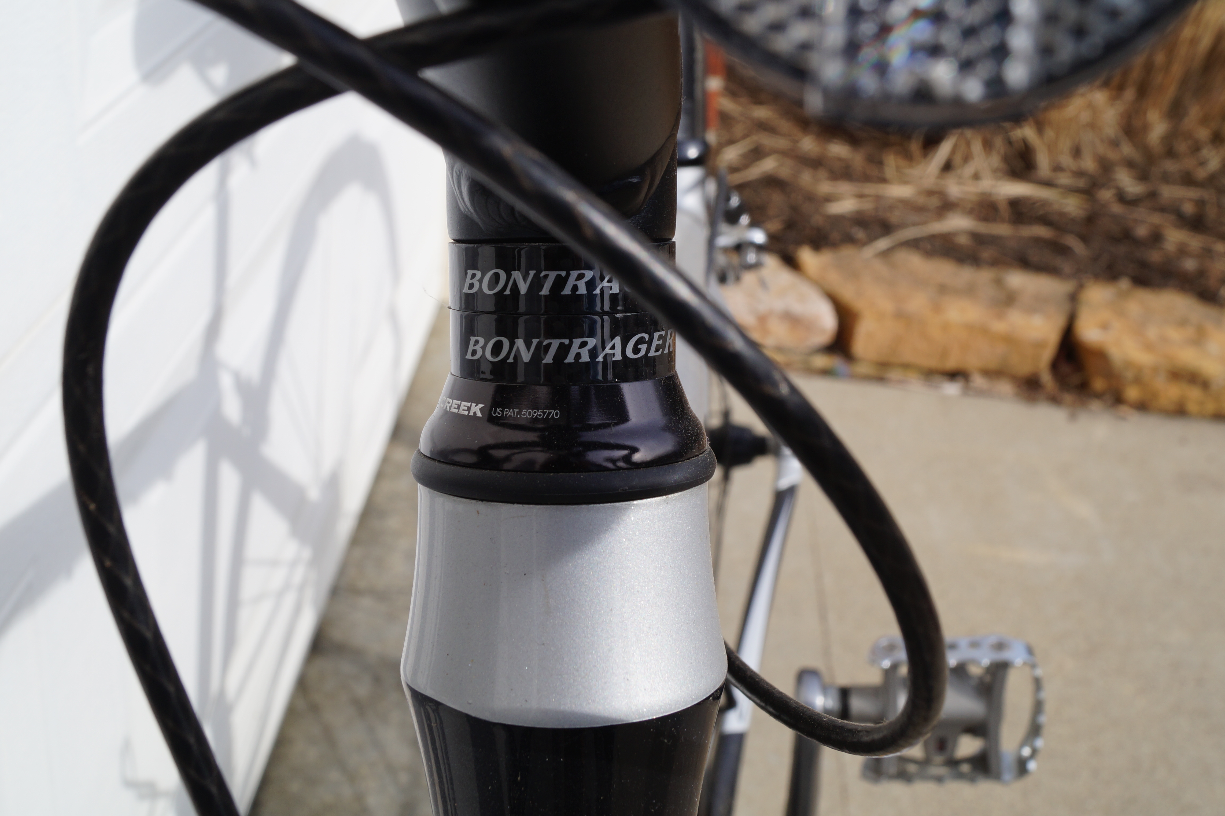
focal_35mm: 43
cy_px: 360
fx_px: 1462
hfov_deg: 45.4
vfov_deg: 31.1
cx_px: 609
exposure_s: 1/125
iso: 100
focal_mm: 24
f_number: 10
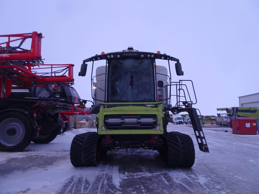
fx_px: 180
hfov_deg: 71.6
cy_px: 97
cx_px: 130
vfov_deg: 56.8
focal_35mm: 24
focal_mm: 4.1
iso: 125
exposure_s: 1/30
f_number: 3.5
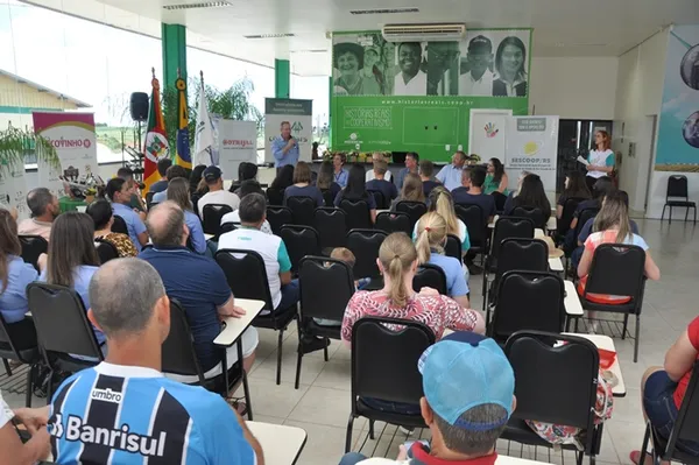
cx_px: 350
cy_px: 232
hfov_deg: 67.4
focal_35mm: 27
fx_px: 524
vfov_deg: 47.9
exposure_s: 1/100
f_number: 5
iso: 400
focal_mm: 18
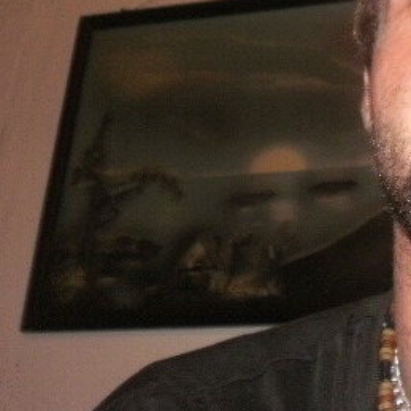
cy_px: 44
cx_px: 405
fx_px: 1115
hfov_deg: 20.3
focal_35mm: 83
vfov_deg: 20.5
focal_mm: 6.3
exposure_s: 1/30
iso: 125
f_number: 3.1
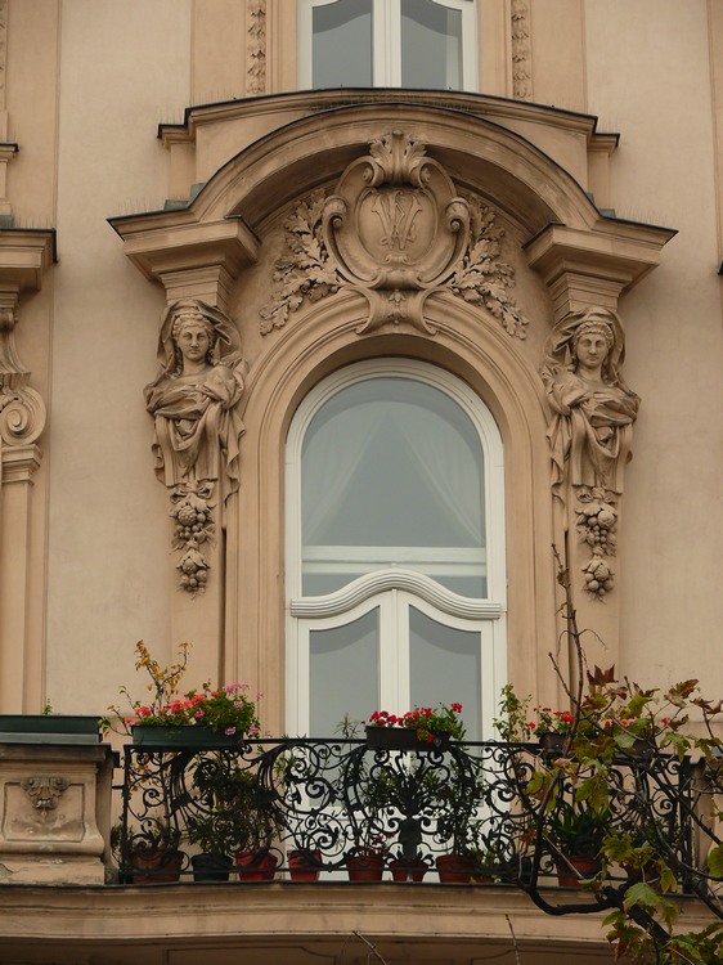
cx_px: 362
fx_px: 4208
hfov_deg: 9.8
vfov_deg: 13.1
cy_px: 482
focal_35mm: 151
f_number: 4
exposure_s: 1/125
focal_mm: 31.9
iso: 100
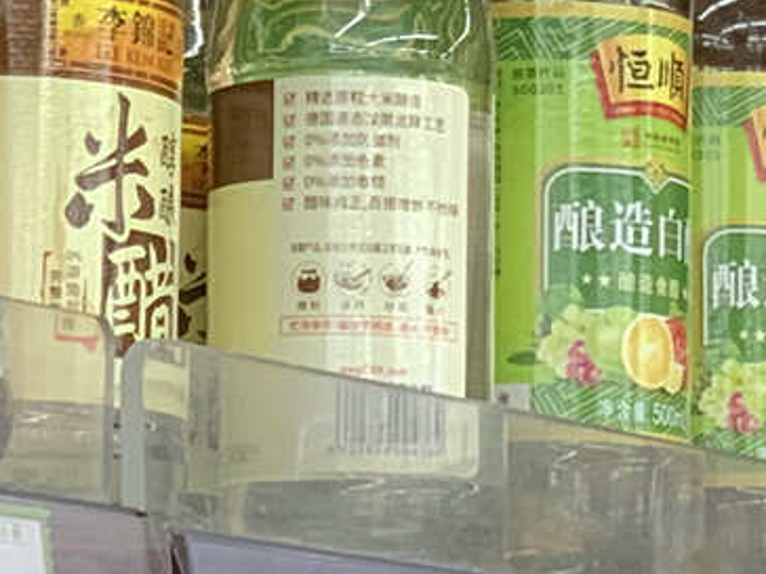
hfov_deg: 6.9
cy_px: 1301
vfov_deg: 5.1
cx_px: 383
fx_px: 6329
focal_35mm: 286
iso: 200
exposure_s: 1/50
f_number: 2.4
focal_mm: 6
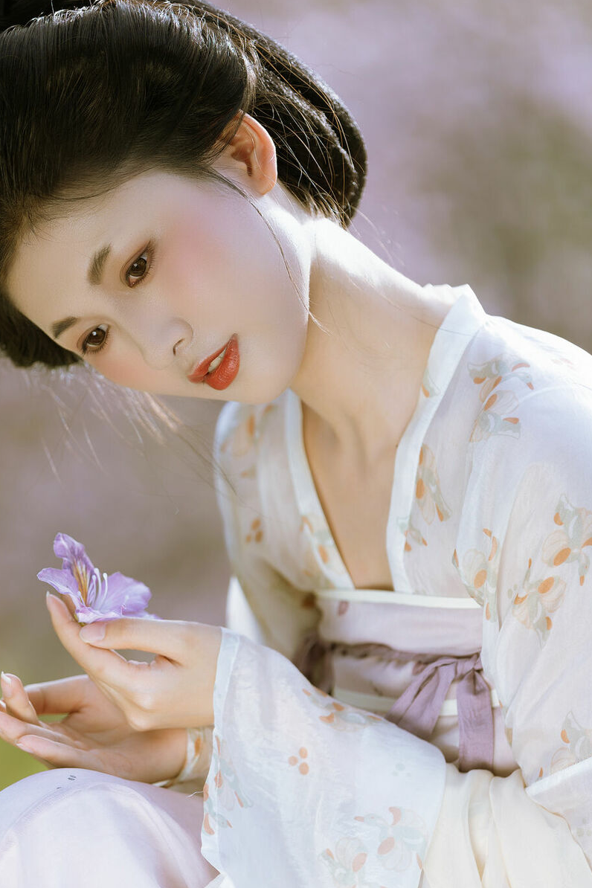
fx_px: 5204
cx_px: 213
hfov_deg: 6.5
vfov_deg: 9.7
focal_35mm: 211
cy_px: 547
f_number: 2.8
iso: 100
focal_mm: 160
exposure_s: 1/640
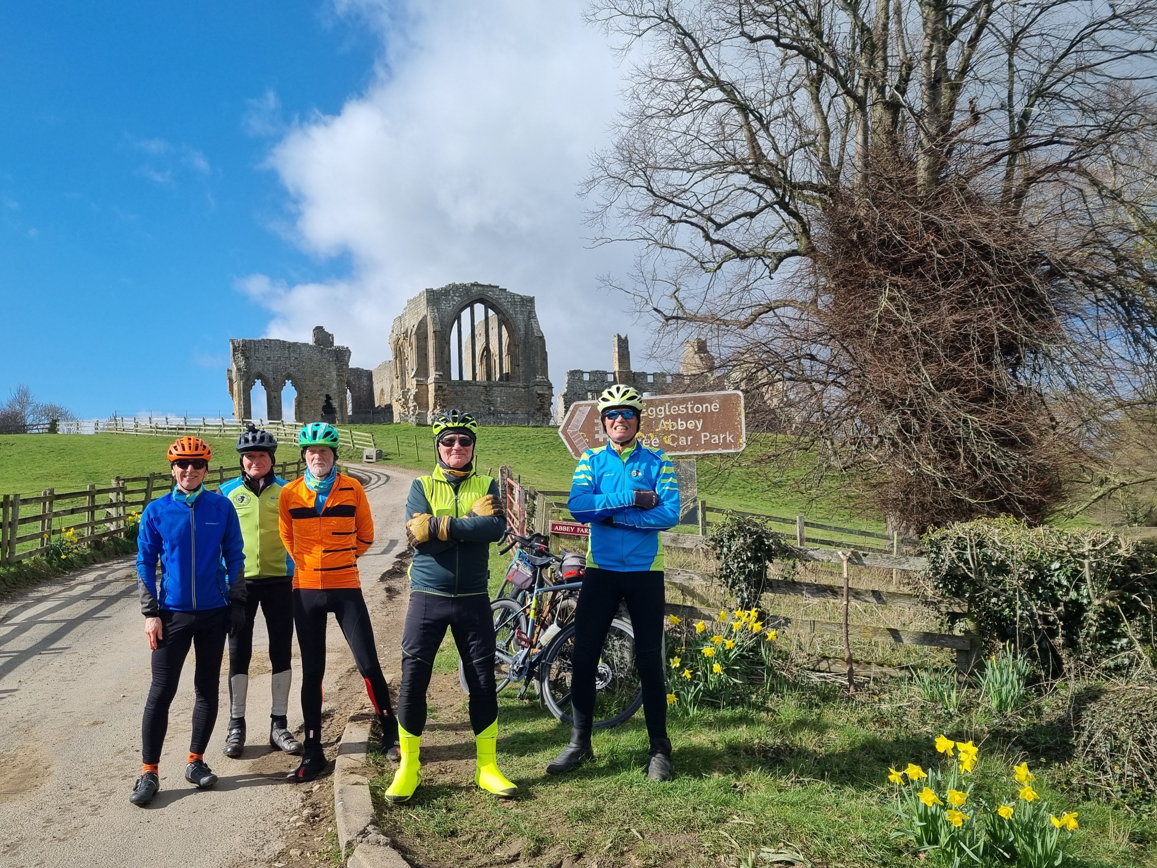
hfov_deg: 67.3
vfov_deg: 53.1
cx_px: 578
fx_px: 869
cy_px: 434
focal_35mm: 26
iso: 50
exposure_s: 1/3333
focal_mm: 5.4
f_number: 1.8
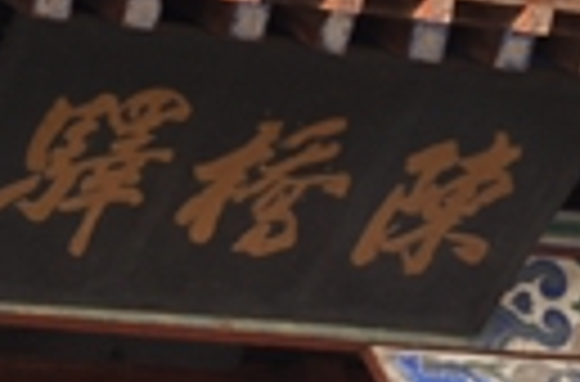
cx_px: -369
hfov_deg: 8.7
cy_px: 508
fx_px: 3708
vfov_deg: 5.9
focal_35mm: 231
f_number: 10
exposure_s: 1/100
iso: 200
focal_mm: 22
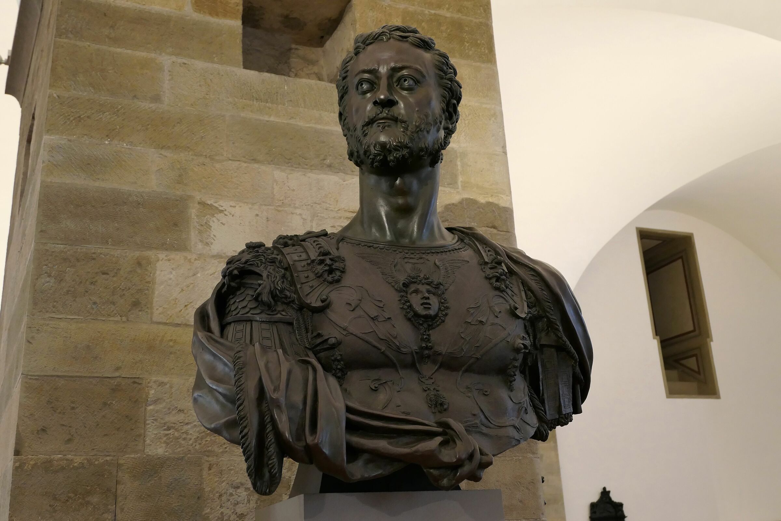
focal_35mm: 40
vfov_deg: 33.4
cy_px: 260
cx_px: 390
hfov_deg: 48.5
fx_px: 868
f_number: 2.8
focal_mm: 14.4
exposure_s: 1/80
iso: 800
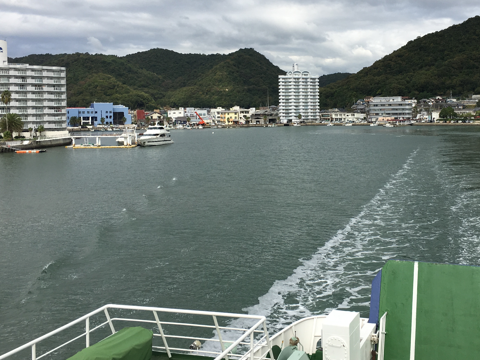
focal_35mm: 43
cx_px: 290
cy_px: 124
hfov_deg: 43.6
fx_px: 596
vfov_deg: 33.3
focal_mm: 4.15
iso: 25
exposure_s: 1/1451
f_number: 2.2
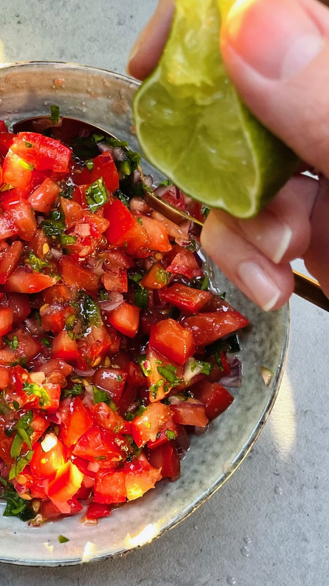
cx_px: 54
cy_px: 294
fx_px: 589
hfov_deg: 30.2
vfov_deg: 52.8
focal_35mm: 38
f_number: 1.6
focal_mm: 4.2
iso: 125
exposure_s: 1/121
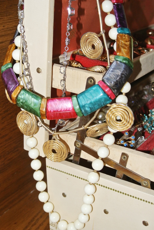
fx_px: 346
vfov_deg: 36.8
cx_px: 77
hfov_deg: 25.1
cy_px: 115
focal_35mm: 54
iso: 450
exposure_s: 1/60
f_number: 5
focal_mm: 20.3
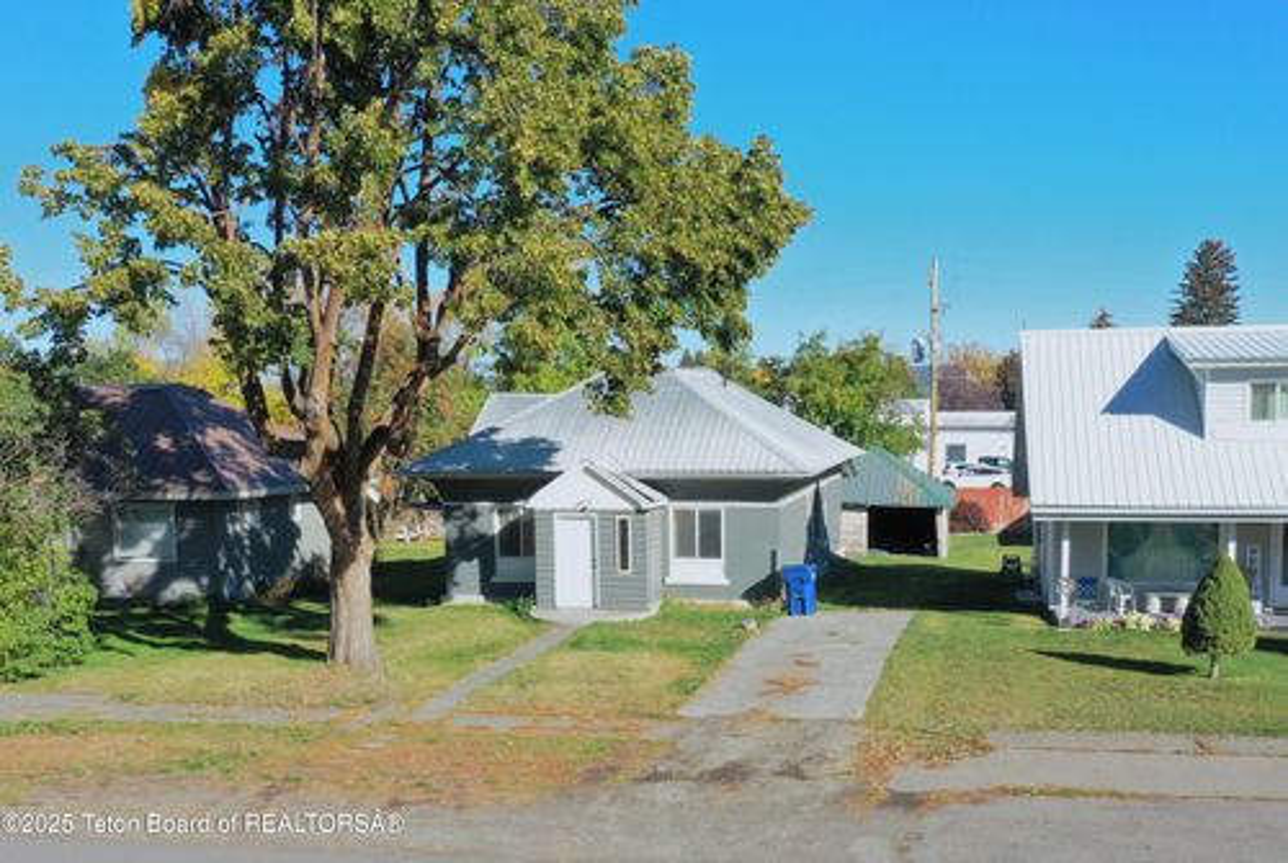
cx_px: 644
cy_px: 432
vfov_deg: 46.5
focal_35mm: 28
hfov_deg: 65.4
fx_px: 1003
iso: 100
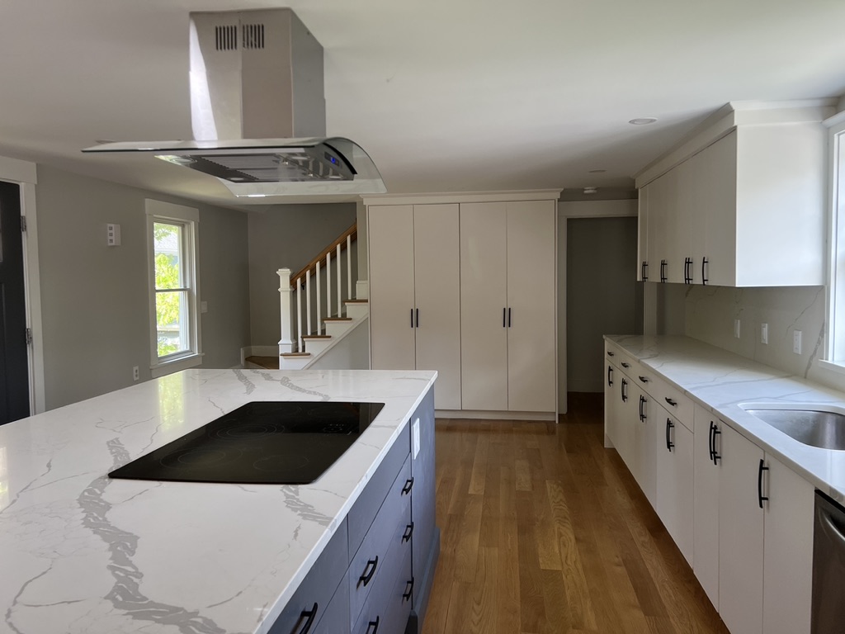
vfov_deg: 53.1
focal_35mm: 26
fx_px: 635
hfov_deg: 67.3
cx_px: 422
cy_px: 317
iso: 100
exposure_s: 1/120
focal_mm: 5.7
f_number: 1.5
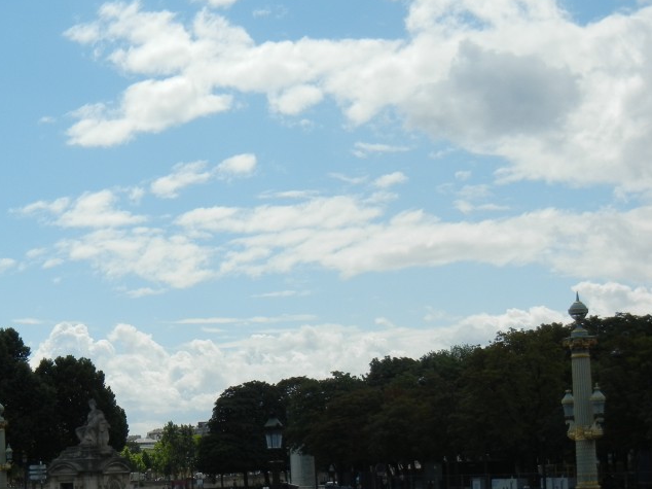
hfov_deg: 23.0
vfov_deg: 17.4
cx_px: 154
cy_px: 374
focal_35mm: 84
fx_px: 1582
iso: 160
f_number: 7.8
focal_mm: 9.3
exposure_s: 1/585
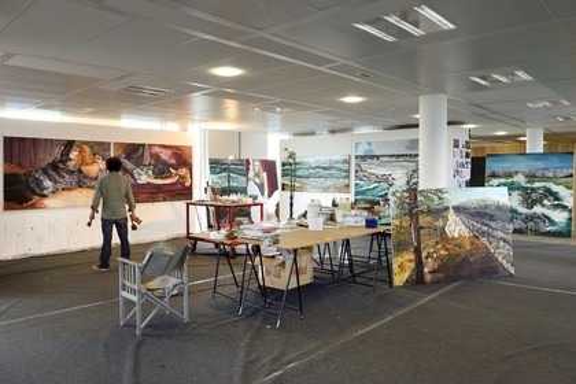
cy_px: 192
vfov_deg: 49.6
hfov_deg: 69.4
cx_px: 288
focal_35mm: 26
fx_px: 416
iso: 800
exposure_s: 1/100
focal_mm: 26
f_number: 5.6
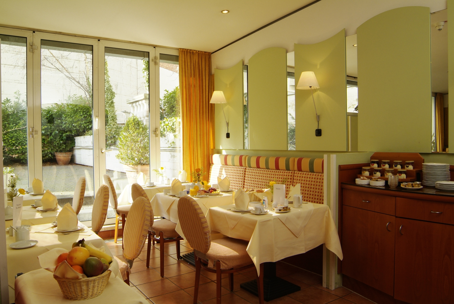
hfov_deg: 67.3
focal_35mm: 27
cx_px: 227
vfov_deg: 48.0
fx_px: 341
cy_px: 152
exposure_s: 1/20
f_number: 11
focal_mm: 18
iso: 400
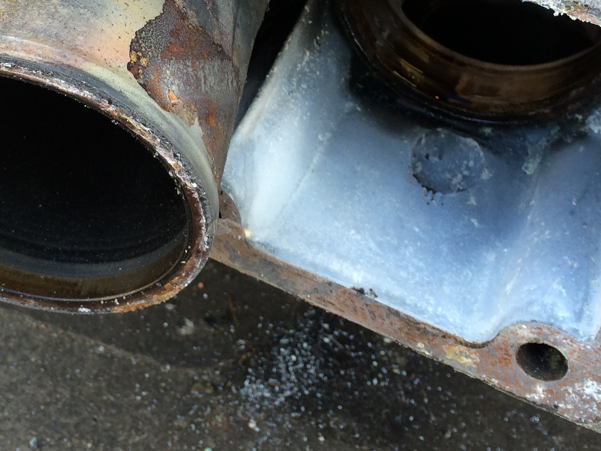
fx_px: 1111
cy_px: 34
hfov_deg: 30.0
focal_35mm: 64
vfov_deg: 22.3
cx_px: 190
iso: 40
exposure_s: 1/60
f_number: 2.2
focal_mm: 4.12
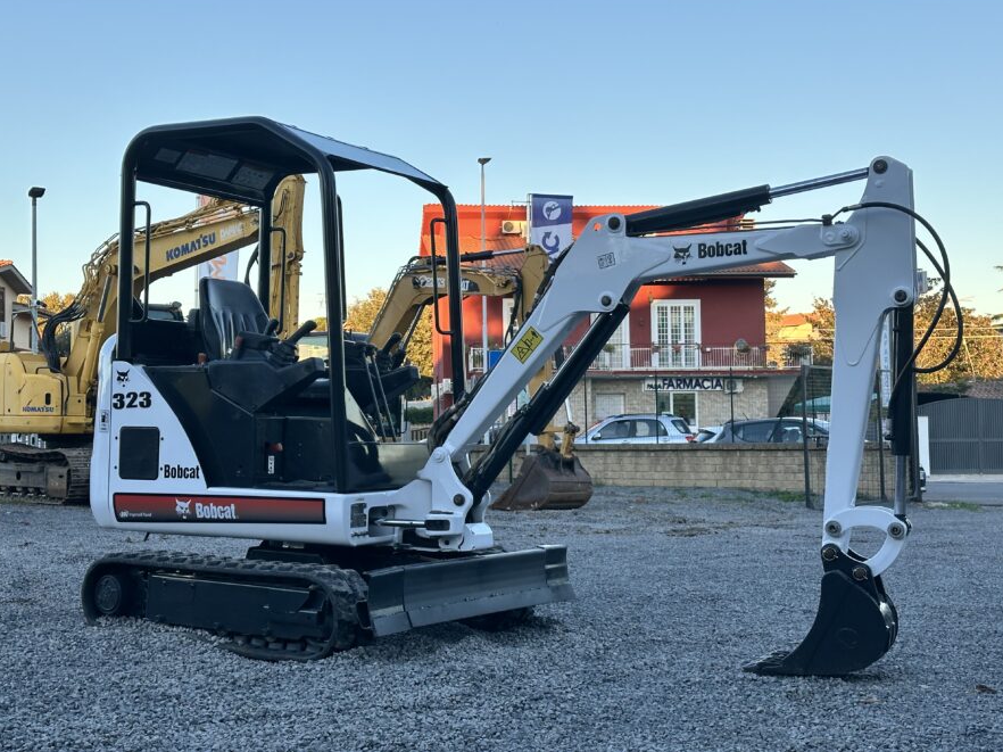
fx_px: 1419
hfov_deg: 38.9
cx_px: 506
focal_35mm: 49
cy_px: 369
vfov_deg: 29.7
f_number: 1.78
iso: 64
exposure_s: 1/623
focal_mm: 6.86
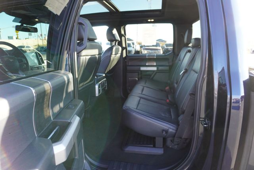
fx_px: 169
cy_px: 85
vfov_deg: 53.2
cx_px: 127
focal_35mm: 24
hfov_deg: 73.7
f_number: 4
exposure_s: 1/160
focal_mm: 16
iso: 500
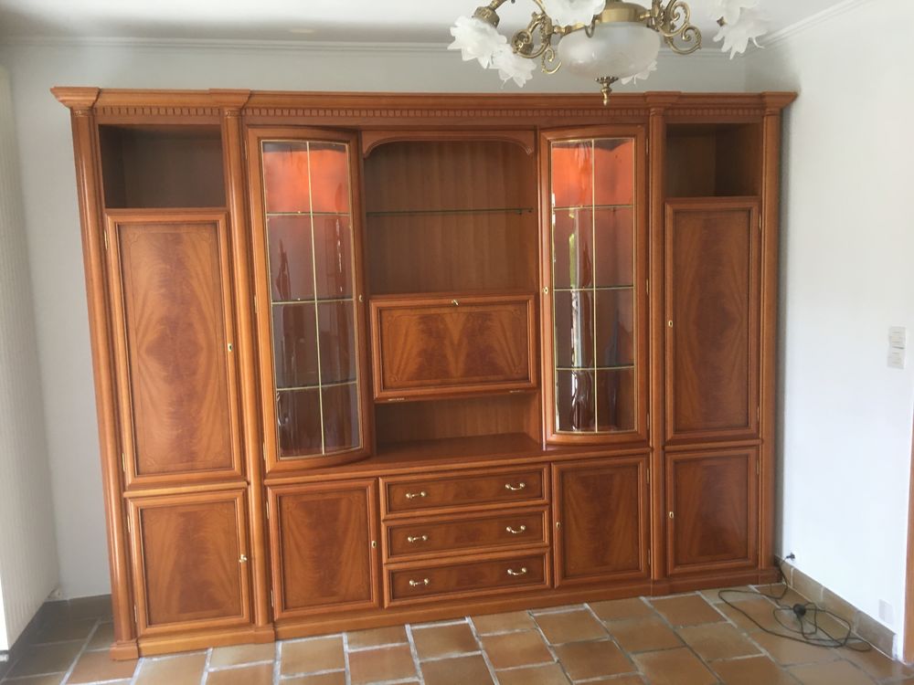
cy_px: 342
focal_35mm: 29
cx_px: 457
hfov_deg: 61.7
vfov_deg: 48.2
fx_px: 766
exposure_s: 1/33
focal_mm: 4.15
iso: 125
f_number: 2.2
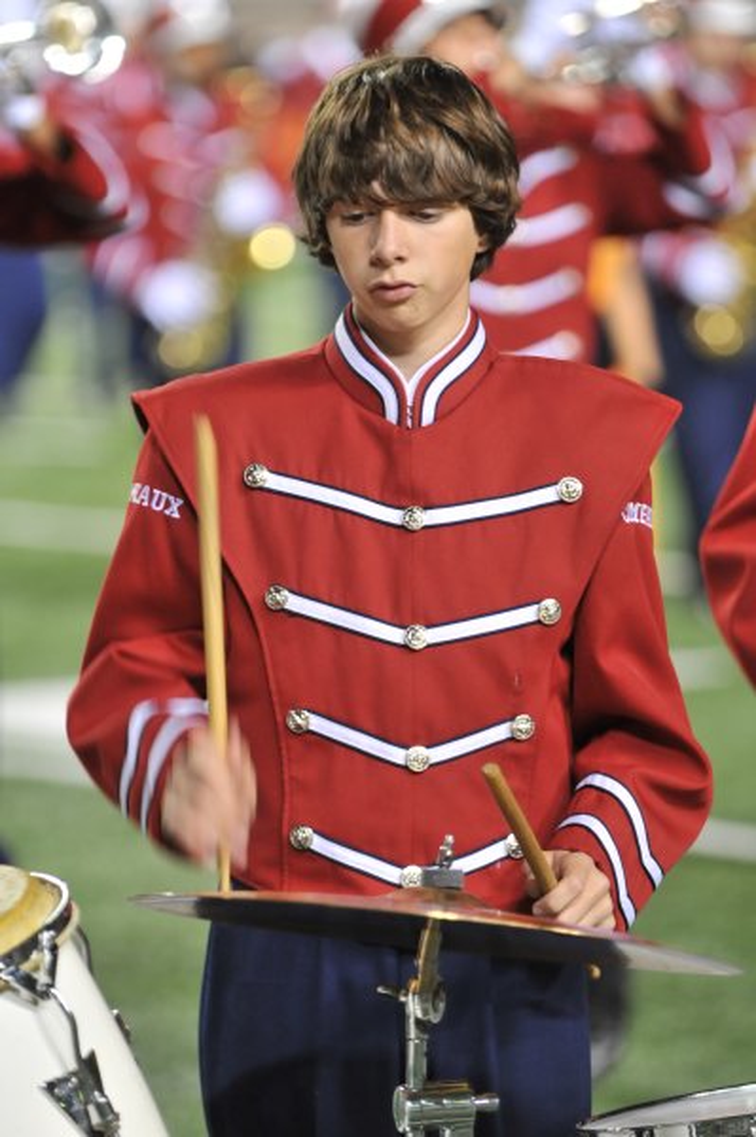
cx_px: 378
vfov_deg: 8.1
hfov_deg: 5.4
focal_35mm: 255
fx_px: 8046
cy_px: 568
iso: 800
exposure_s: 1/125
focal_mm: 170
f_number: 2.8
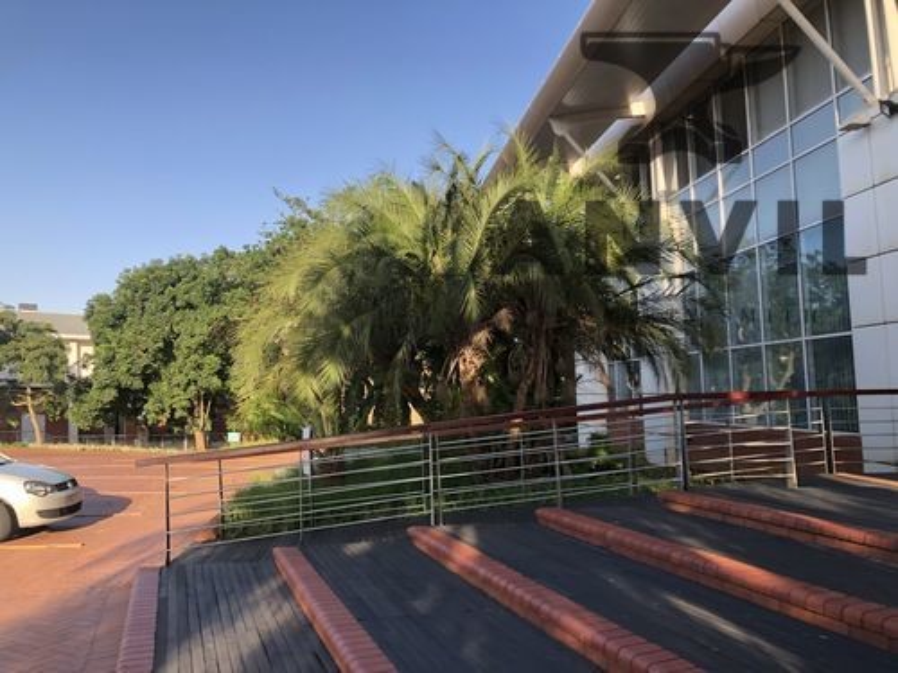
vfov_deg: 49.7
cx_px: 449
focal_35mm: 28
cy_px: 336
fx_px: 726
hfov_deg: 63.4
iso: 20
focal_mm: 4
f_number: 1.8
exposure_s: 1/421
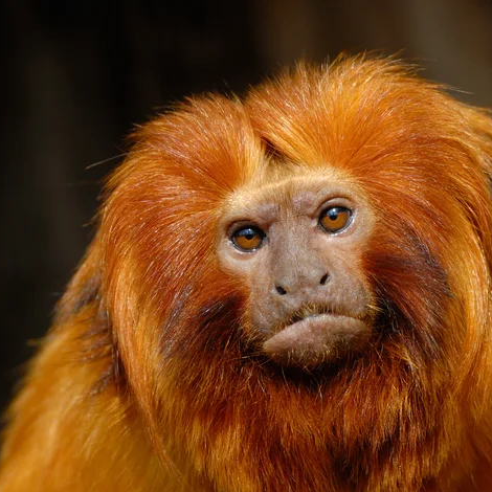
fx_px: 11128
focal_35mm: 692
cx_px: 328
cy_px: 246
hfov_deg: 2.5
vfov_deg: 2.5
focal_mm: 360
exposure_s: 1/320
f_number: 6.3
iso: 200
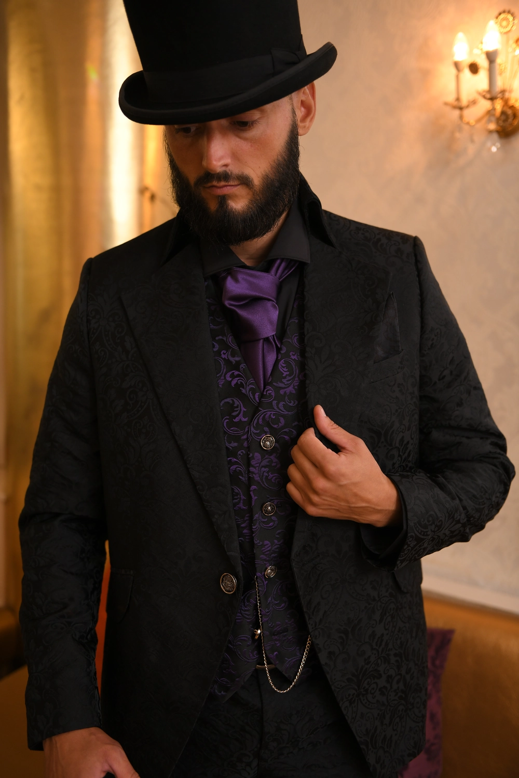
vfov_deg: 55.8
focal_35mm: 34
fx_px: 735
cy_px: 389
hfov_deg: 38.9
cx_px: 260
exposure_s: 1/250
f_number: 2.8
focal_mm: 34
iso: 640
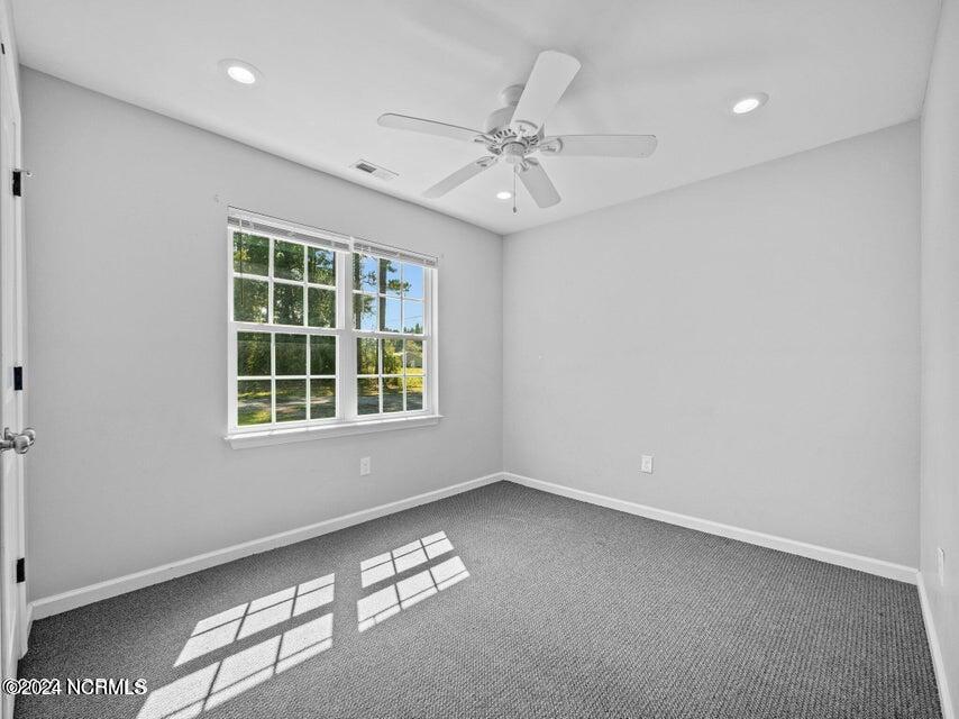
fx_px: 388
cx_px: 480
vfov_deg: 85.6
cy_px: 360
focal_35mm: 14
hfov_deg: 102.1
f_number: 4
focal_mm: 7
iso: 400
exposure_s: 1/60
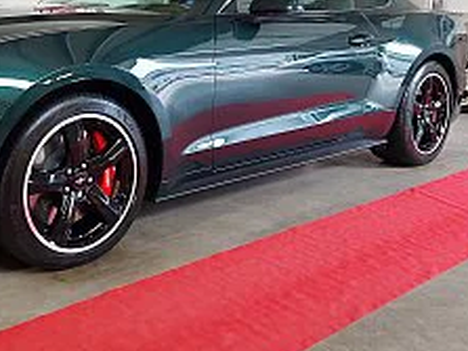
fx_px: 581
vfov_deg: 32.8
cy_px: 78
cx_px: 111
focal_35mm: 43
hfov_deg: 42.4
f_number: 1.8
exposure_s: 1/50
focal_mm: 5.23
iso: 100
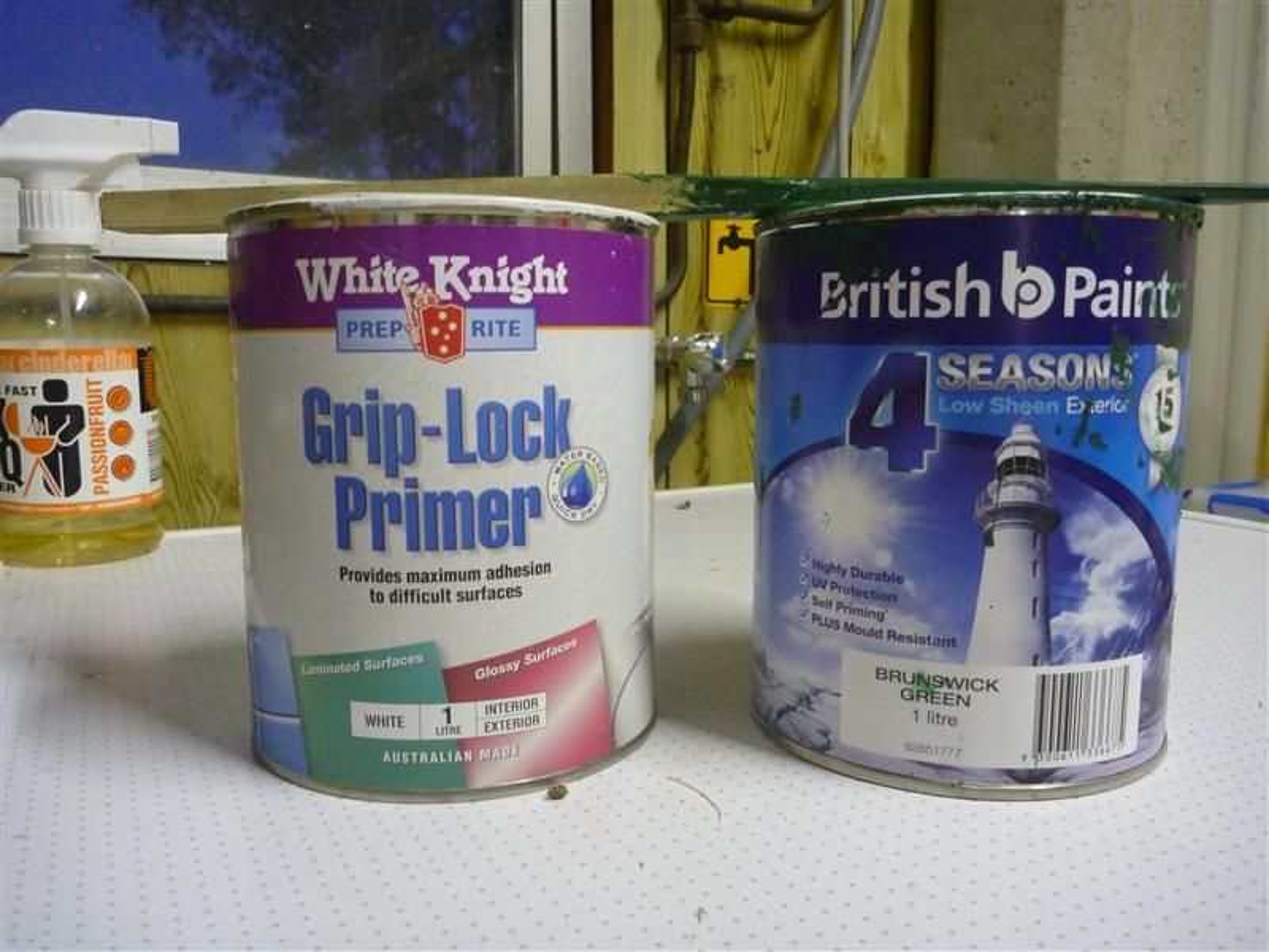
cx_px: 634
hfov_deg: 63.4
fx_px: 1026
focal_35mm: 28
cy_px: 476
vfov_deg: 49.7
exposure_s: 1/8
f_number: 3.3
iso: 400
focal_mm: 4.9
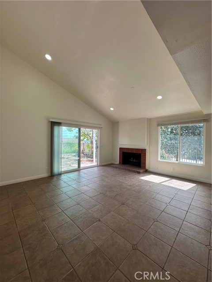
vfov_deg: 102.1
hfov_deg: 85.7
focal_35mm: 14
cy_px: 141
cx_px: 106
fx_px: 114
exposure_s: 1/173
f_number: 2.2
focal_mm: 2.22
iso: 40
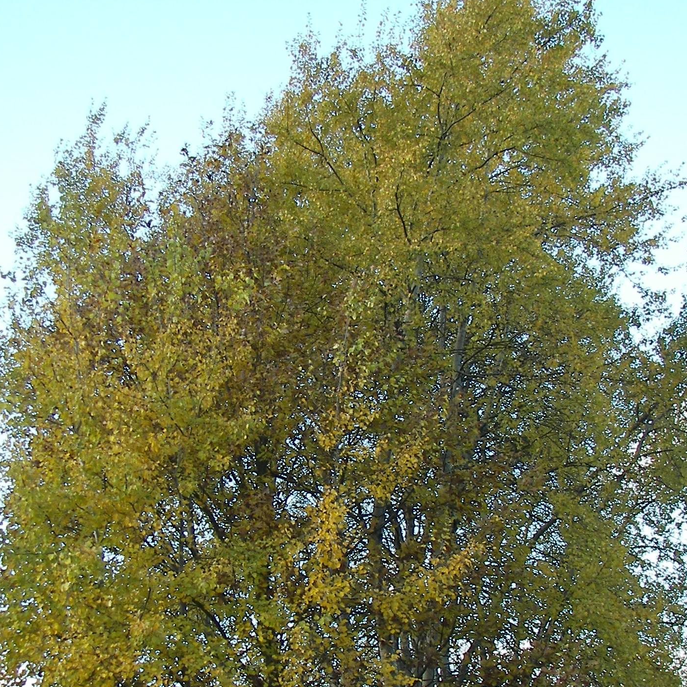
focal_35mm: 59
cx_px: 347
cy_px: 483
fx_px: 1325
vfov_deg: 28.8
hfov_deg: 29.1
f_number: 2.8
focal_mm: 6
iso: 50
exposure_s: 1/80
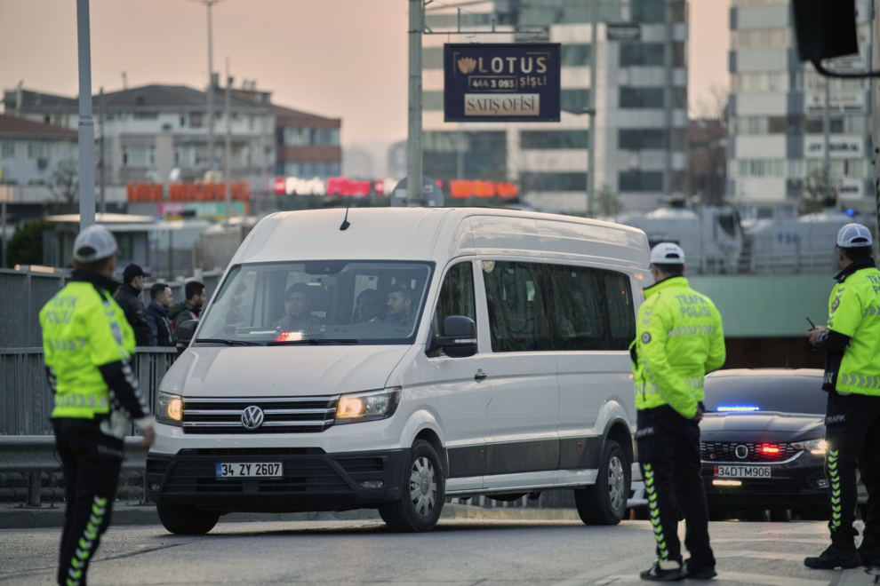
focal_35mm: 200
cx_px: 440
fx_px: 4889
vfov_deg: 6.9
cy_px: 293
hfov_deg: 10.3
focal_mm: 200
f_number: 2.8
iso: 800
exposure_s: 1/320
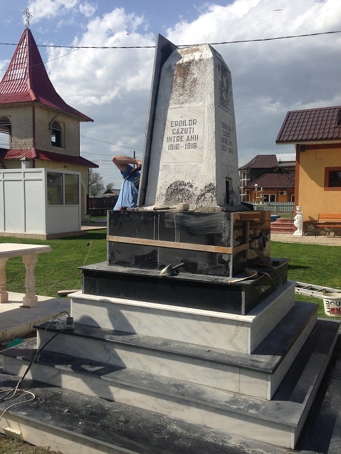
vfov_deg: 55.3
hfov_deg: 43.0
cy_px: 227
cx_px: 170
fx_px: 433
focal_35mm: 33
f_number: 2.4
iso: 50
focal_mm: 4.12
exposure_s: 1/2262
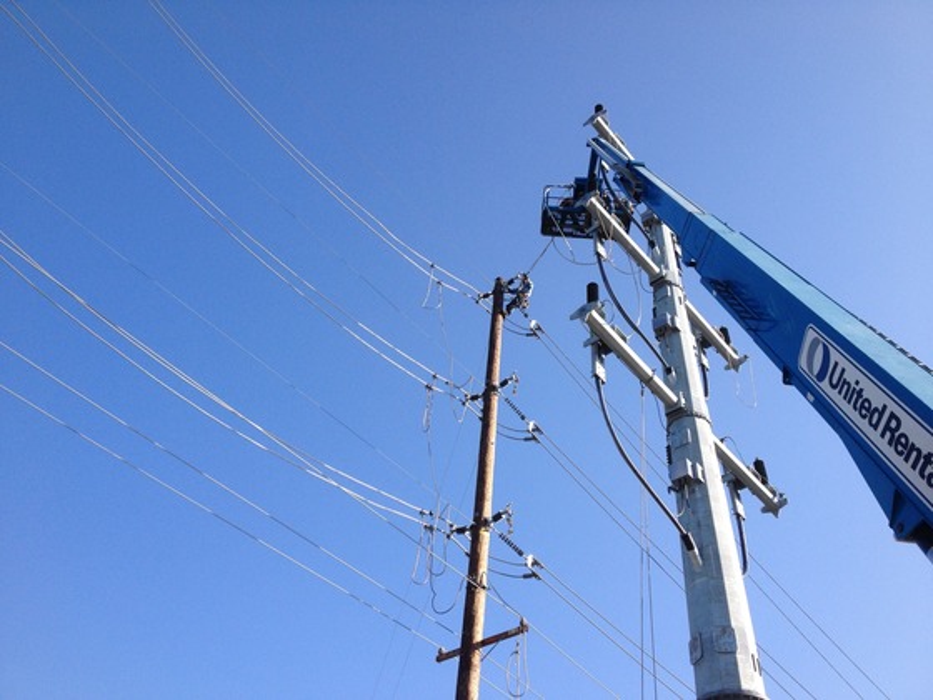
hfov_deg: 52.6
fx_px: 943
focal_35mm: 35
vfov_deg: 40.7
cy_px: 350
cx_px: 466
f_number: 2.4
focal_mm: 4.28
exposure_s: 1/1104
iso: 50
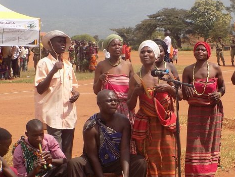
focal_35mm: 102
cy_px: 136
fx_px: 693
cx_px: 186
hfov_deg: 19.1
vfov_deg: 14.4
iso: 80
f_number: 3.7
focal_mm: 8.1
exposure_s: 1/800
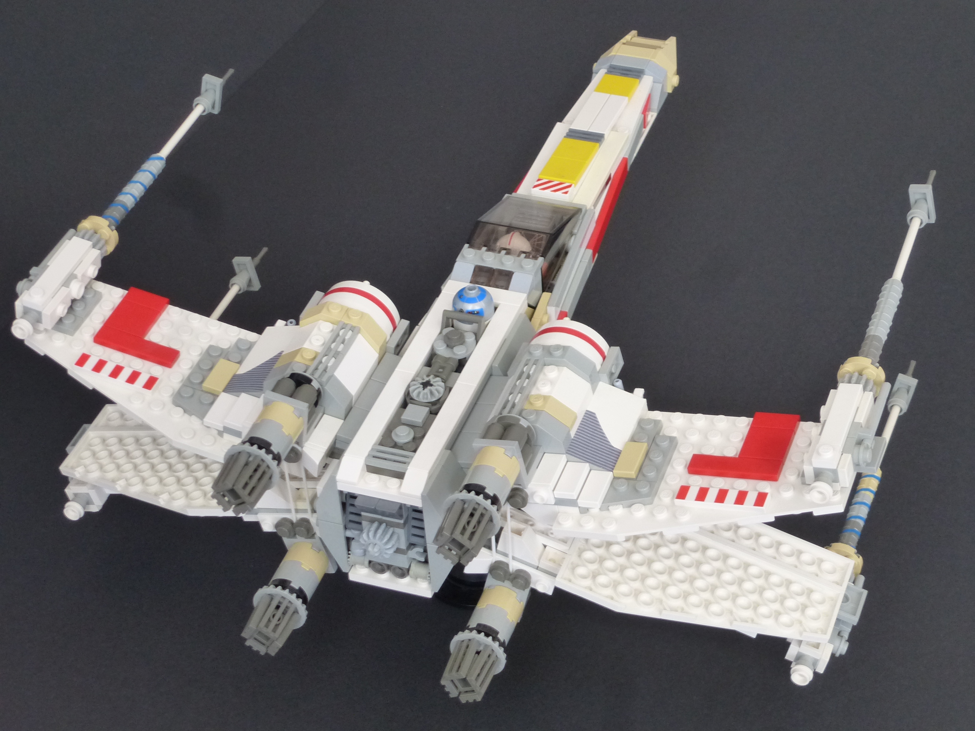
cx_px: 488
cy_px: 366
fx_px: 2141
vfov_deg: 19.4
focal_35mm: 76
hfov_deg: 25.7
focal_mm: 13.6
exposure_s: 1/10
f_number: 4.7
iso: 400
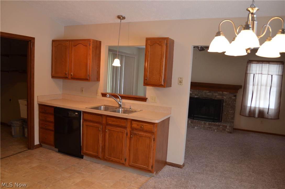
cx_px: 142
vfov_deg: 47.7
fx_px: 213
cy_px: 94
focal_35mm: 27
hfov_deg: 67.5
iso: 800
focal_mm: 18
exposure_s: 1/50
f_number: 3.5
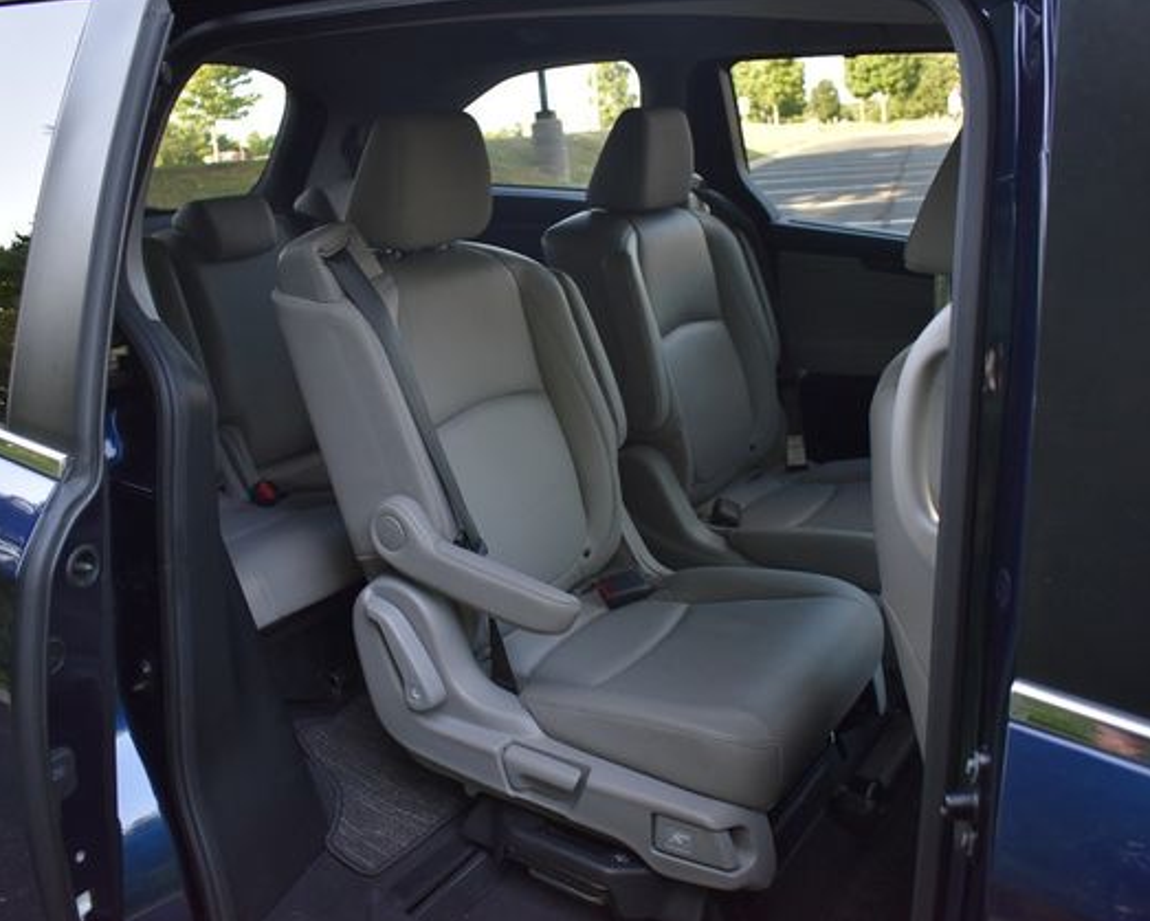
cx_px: 556
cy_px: 460
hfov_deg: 57.1
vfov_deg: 47.1
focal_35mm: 31
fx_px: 1056
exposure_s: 1/200
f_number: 3.5
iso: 800
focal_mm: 18
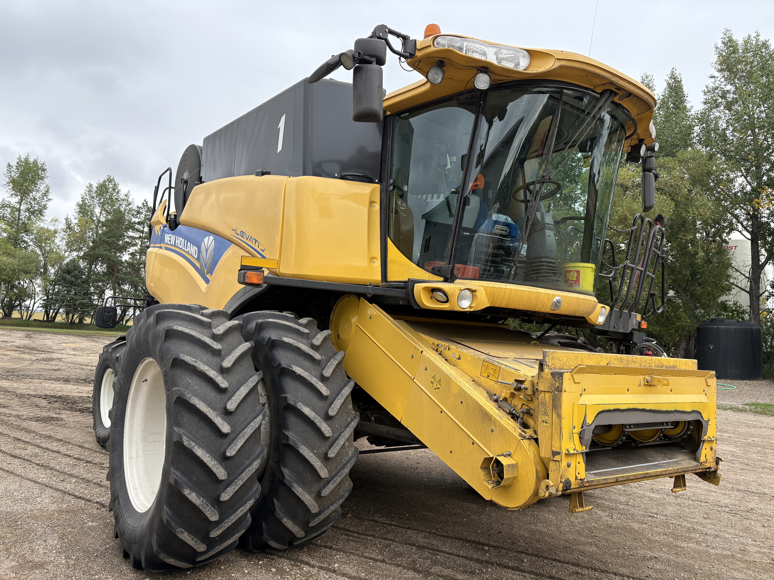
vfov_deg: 53.1
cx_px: 387
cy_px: 290
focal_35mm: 26
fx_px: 581
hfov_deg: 67.3
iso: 64
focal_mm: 5.96
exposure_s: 1/1287
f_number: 1.6
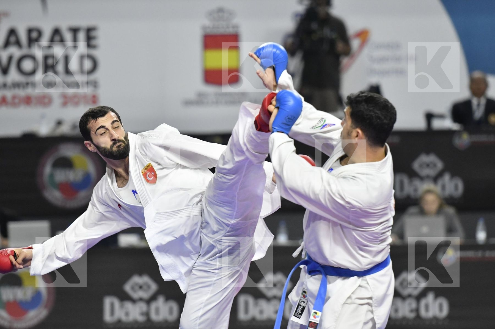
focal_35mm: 300
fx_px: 4123
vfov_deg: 4.6
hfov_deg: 6.9
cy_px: 164
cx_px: 248
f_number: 2.8
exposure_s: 1/1000
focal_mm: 200
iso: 2000
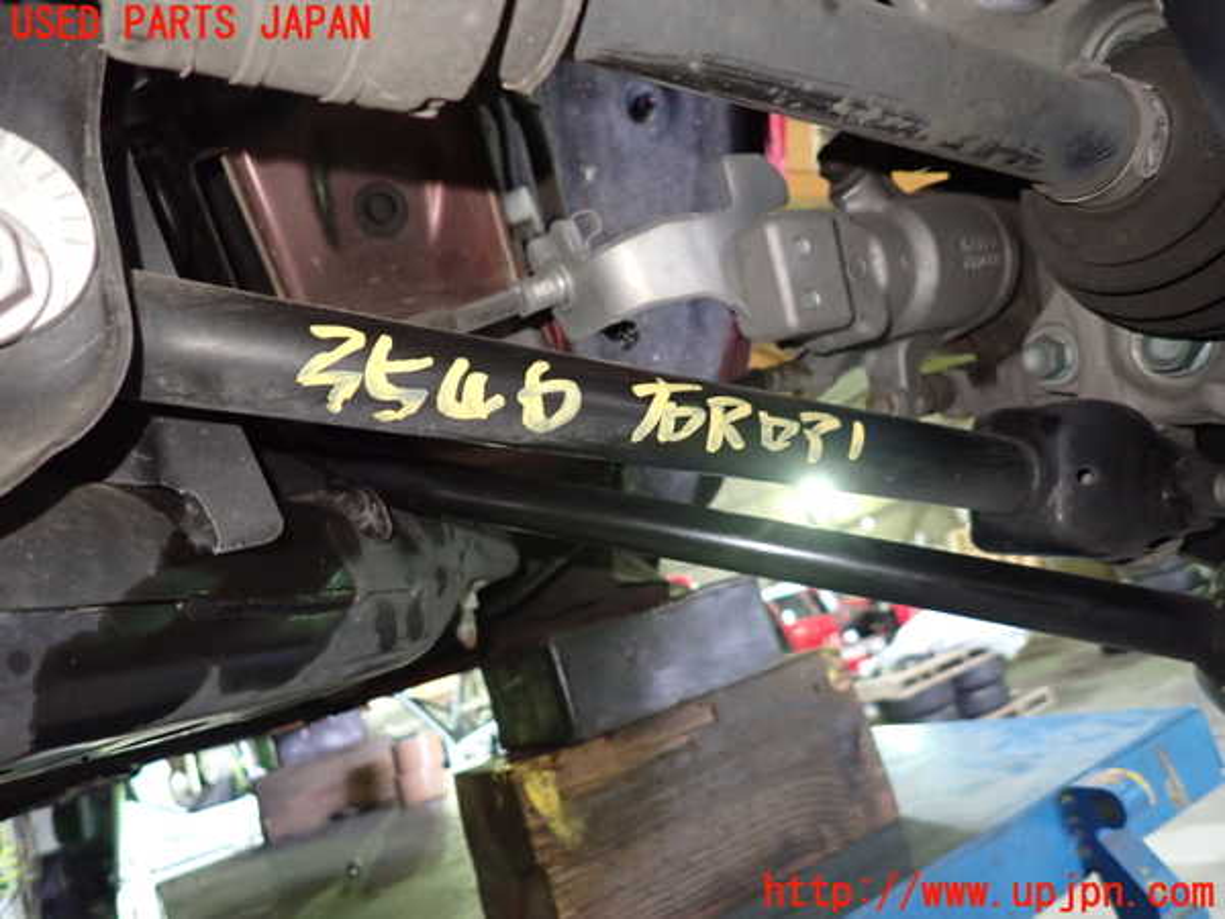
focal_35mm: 25
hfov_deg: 69.4
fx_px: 885
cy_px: 460
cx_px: 612
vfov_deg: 54.9
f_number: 2
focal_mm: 4.5
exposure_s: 1/30
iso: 800
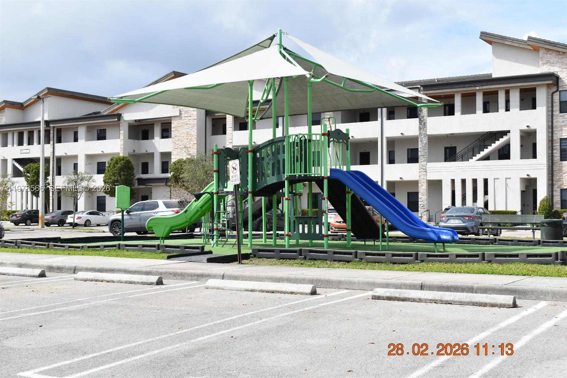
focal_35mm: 48
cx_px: 284
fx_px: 756
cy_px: 189
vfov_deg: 28.1
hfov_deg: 41.1
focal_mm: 32
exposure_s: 1/400
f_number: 10
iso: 200
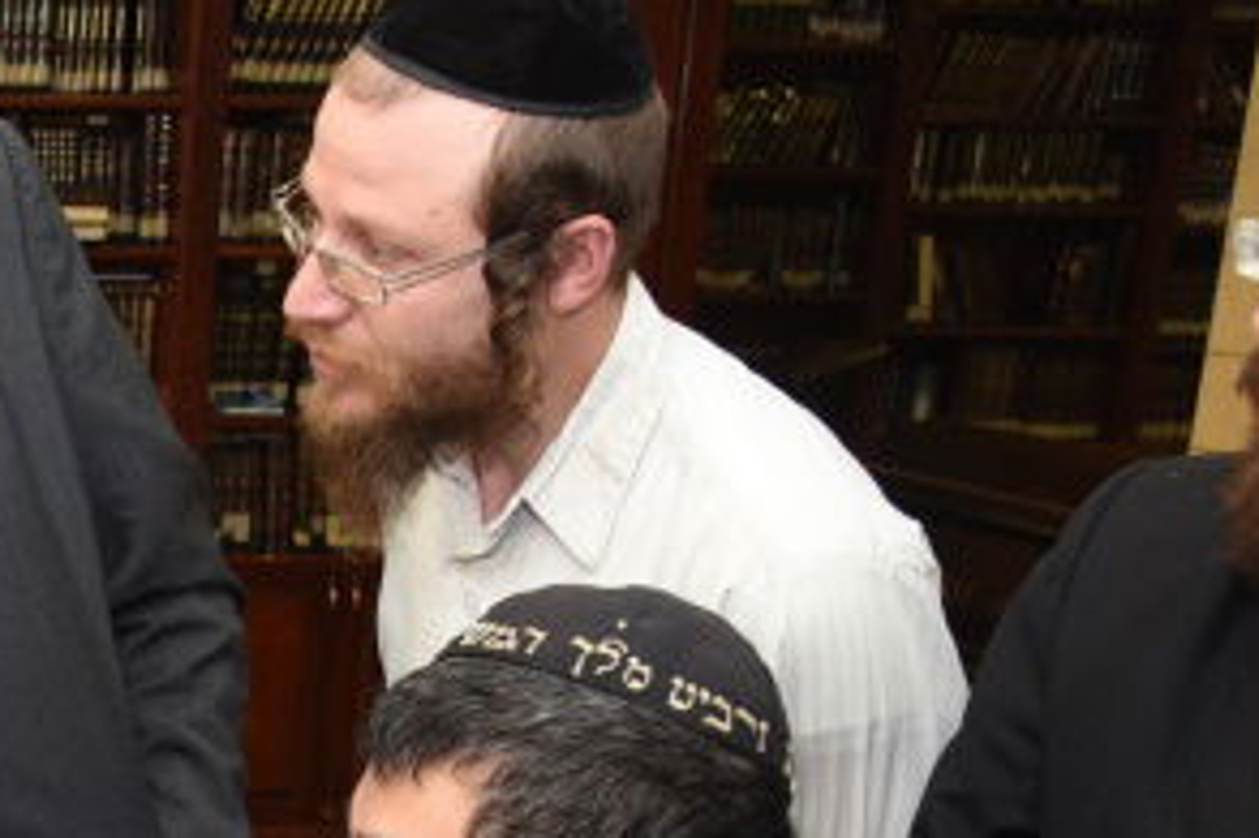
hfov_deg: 20.7
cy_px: 1291
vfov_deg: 15.0
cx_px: -610
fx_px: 2936
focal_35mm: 84
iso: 800
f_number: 5
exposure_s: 1/125
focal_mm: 24
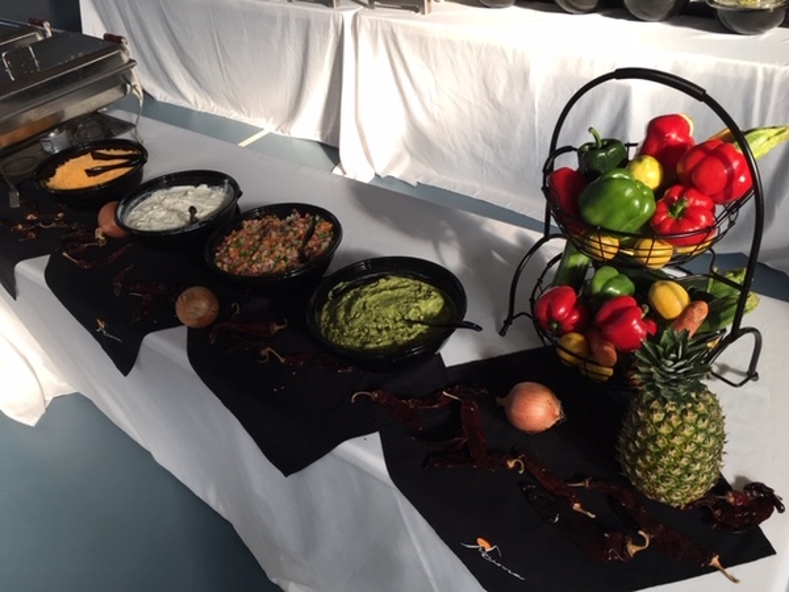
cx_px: 394
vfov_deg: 48.2
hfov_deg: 61.7
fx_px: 661
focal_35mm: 29
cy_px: 296
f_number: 2.2
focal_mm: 4.15
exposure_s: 1/120
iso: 40
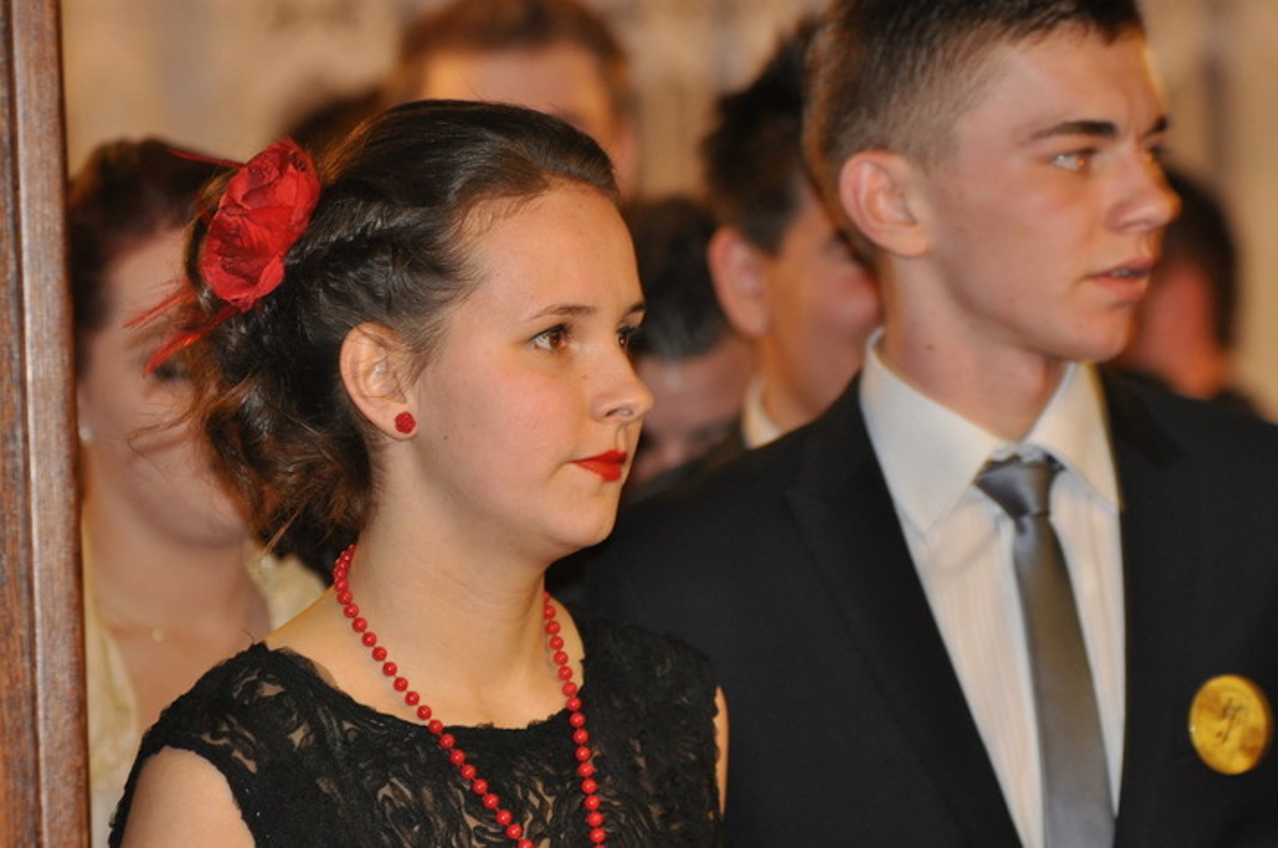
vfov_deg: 7.5
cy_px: 424
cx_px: 639
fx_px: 6486
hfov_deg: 11.3
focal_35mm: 183
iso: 800
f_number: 2.8
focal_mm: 122
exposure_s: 1/60
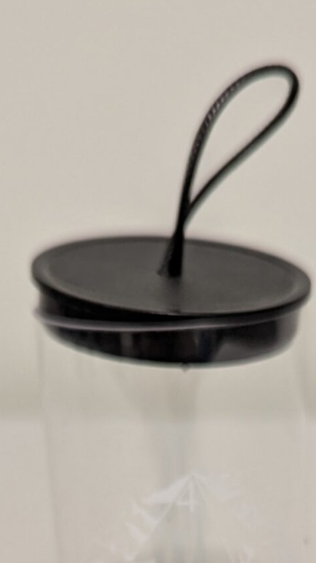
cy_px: 668
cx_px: 158
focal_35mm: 79
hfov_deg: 15.3
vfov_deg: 24.4
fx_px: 1178
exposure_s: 1/40
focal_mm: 6.81
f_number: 1.85
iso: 77
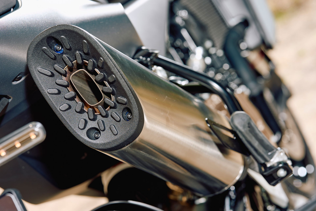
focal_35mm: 135
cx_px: 158
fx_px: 1185
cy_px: 106
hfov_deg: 15.2
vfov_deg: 10.2
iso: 125
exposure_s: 1/250
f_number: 6.3
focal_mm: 135
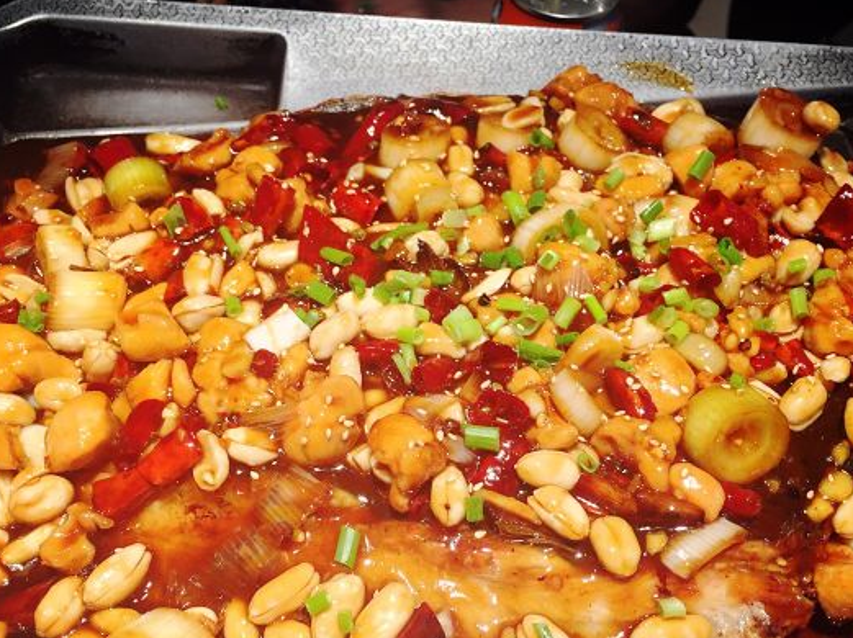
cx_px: 447
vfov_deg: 36.5
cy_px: 413
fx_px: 960
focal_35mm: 39
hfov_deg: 47.9
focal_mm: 4.15
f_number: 2.2
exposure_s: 1/50
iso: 40
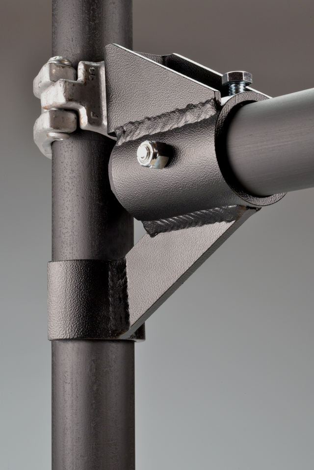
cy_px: 235
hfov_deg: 13.7
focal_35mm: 100
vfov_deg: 20.4
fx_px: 1307
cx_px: 157
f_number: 29
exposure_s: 1/15
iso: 3200
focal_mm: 100
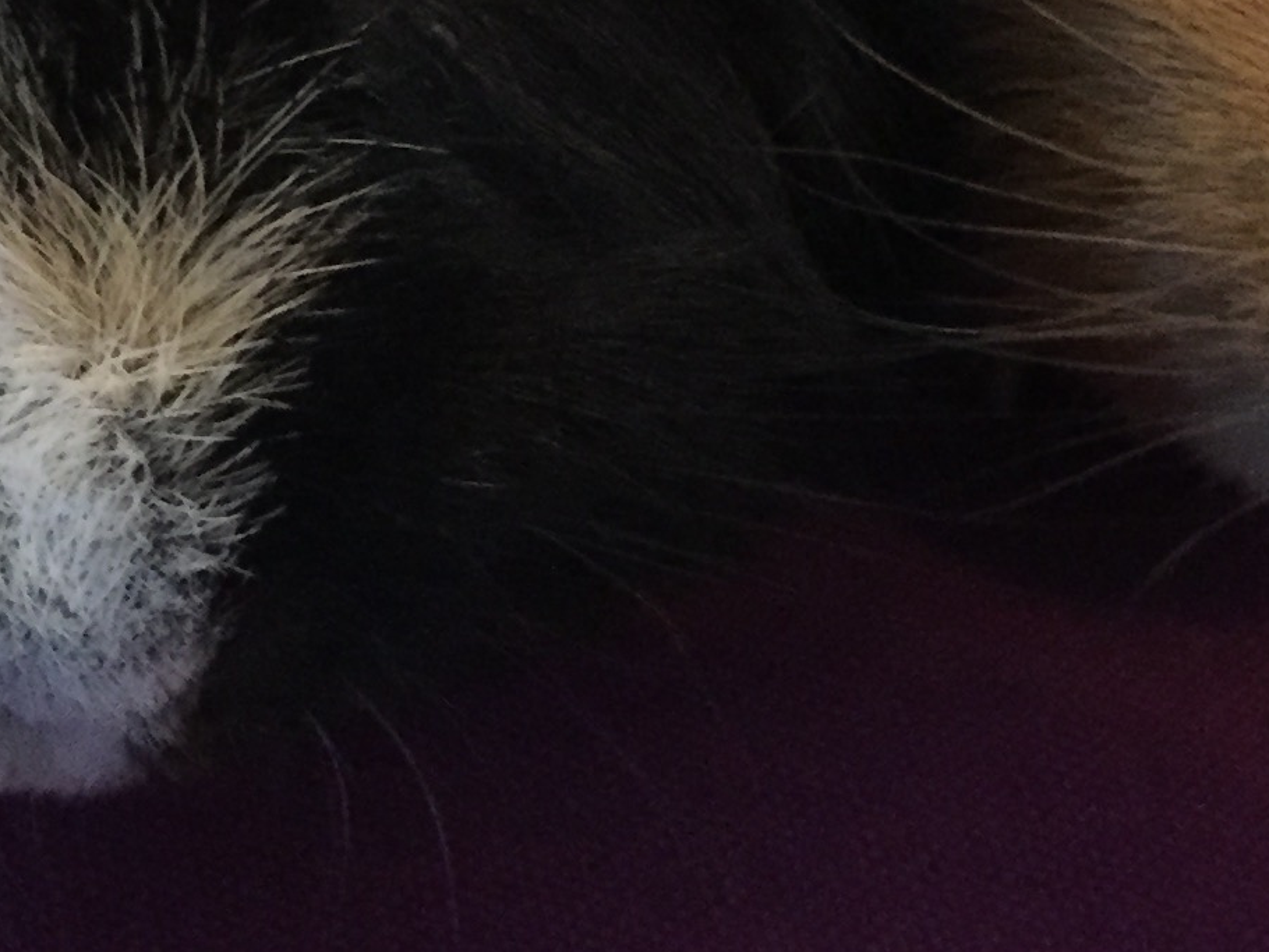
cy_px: -84
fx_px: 3814
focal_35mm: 104
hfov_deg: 18.8
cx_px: 438
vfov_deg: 13.9
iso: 400
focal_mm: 4.15
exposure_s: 1/17
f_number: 2.2
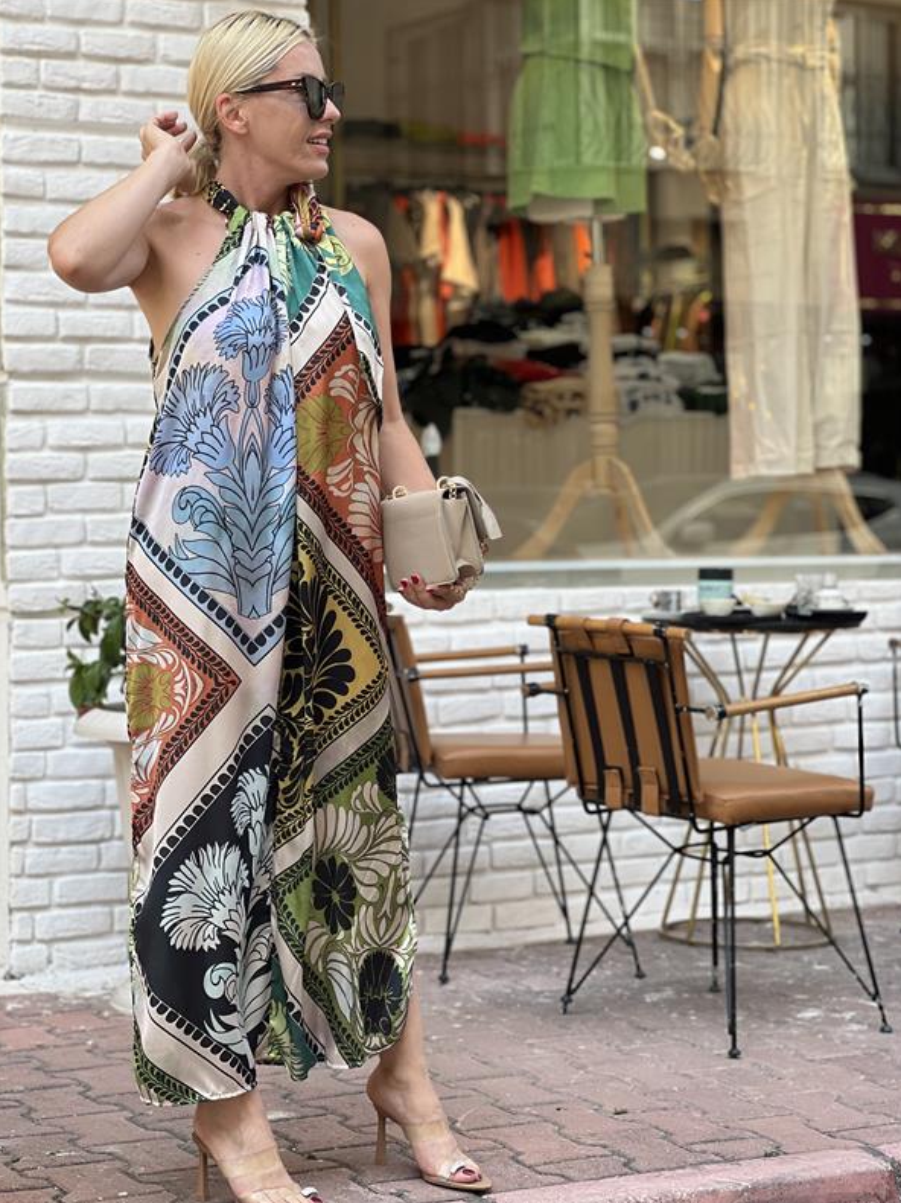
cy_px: 605
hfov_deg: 18.9
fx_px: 2708
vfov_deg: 25.0
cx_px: 450
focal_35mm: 78
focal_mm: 9
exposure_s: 1/121
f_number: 2.8
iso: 40
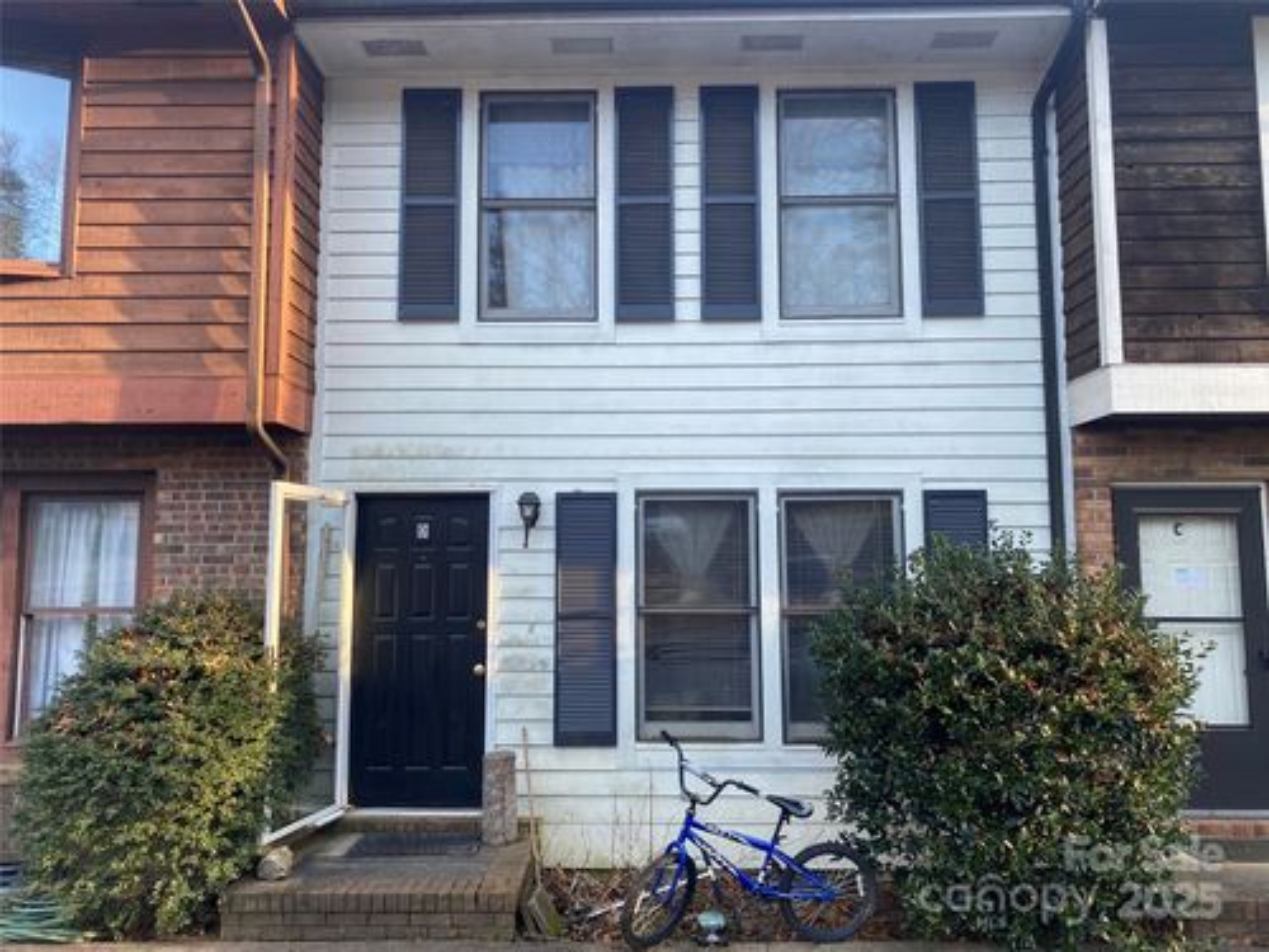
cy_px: 476
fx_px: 953
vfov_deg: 53.1
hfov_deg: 67.3
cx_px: 634
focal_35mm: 26
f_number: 1.8
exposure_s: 1/122
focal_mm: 4.25
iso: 50
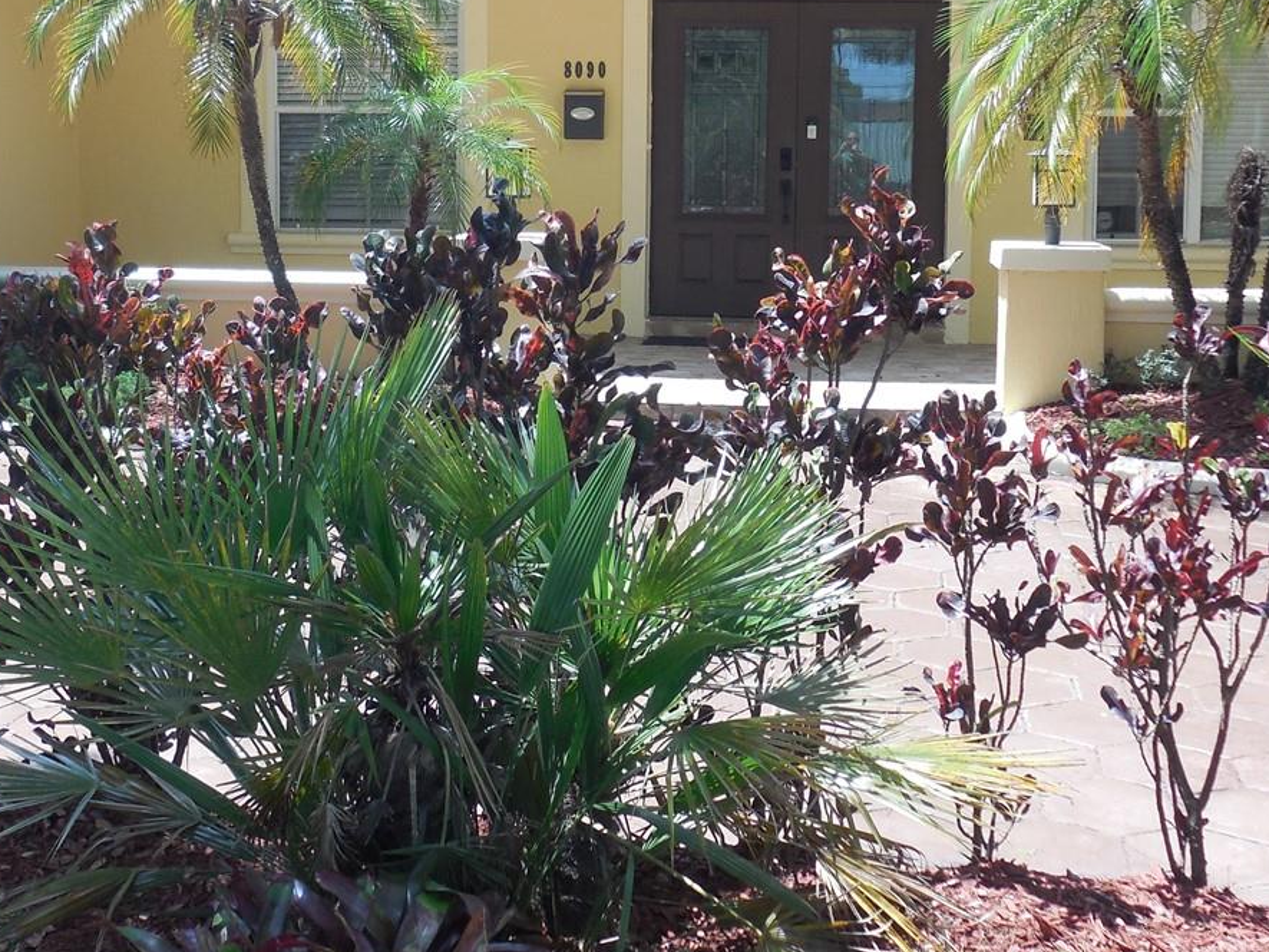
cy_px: 333
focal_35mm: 47
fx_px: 1723
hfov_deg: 40.4
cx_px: 575
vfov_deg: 30.7
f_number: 3.5
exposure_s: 1/400
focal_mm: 4.6
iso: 125
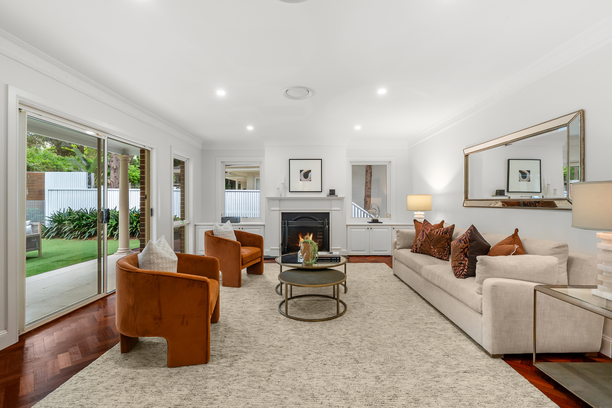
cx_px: 306
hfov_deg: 96.7
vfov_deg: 73.7
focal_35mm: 16
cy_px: 204
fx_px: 272
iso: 400
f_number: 11
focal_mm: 16
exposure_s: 1/2
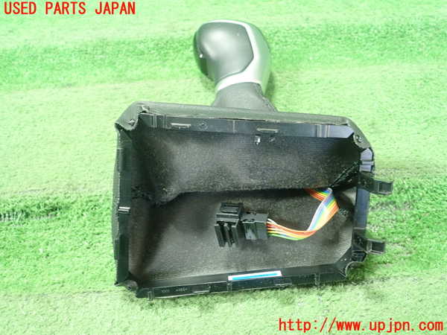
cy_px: 168
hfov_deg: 60.0
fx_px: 387
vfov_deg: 46.8
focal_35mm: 30
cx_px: 224
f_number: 2.3
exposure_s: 1/80
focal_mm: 5.5
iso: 800
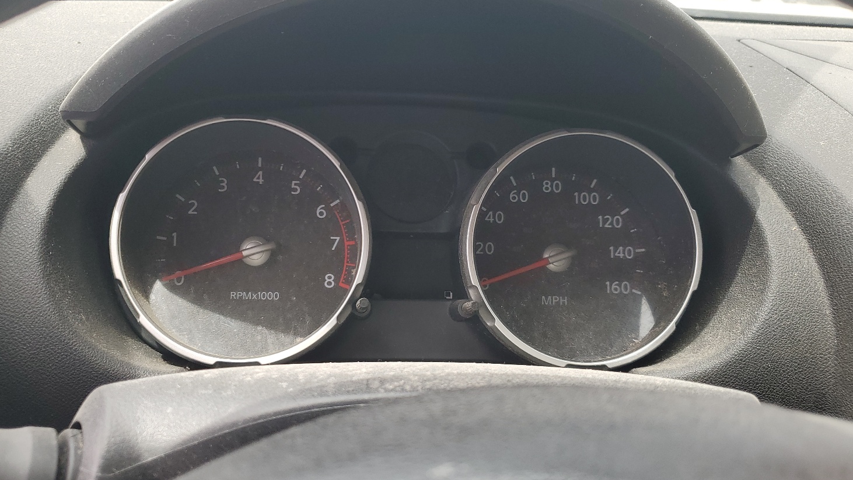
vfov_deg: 37.7
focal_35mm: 31
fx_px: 701
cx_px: 439
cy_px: 266
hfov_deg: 62.6
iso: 50
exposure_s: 1/417
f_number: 1.5
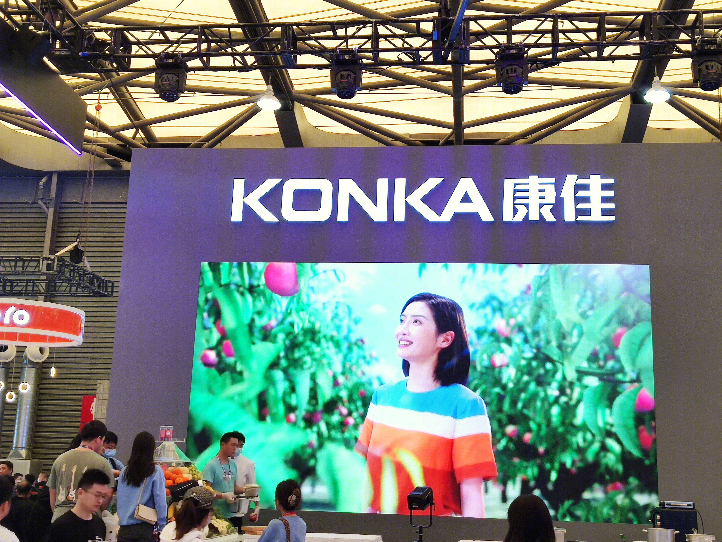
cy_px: 271
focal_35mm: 42
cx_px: 361
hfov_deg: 44.8
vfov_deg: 34.3
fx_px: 876
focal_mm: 4.75
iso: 120
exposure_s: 1/100
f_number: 1.75
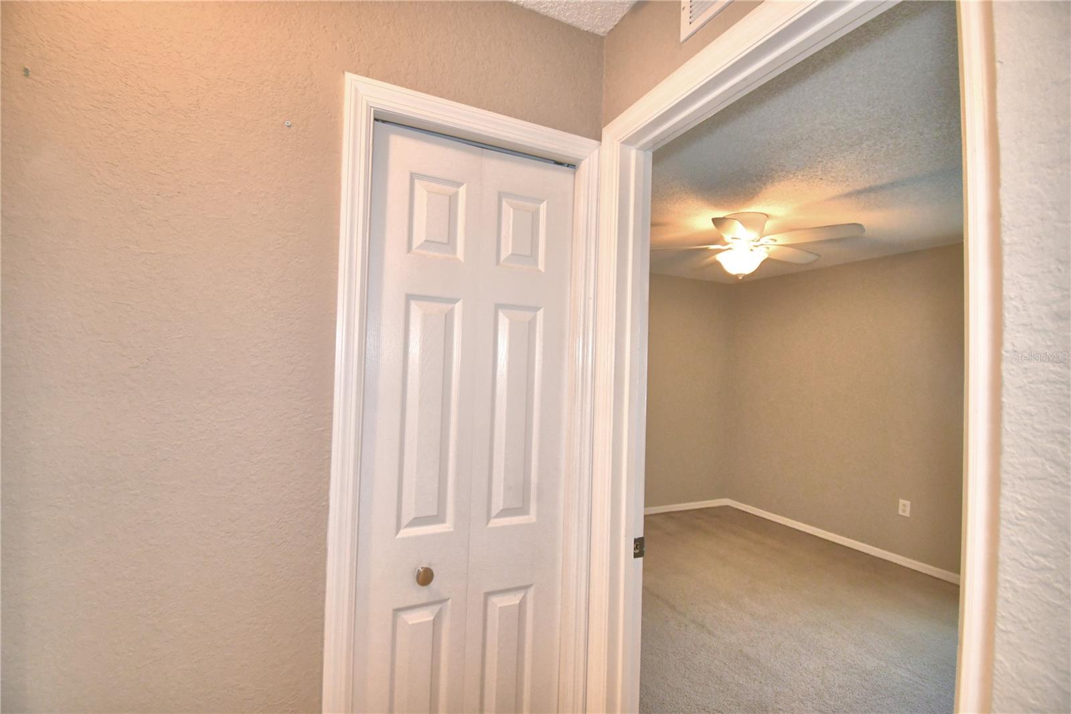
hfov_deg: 100.4
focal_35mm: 15
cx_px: 536
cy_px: 357
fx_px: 446
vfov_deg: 77.3
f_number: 4.5
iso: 1100
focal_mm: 10
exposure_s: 1/30
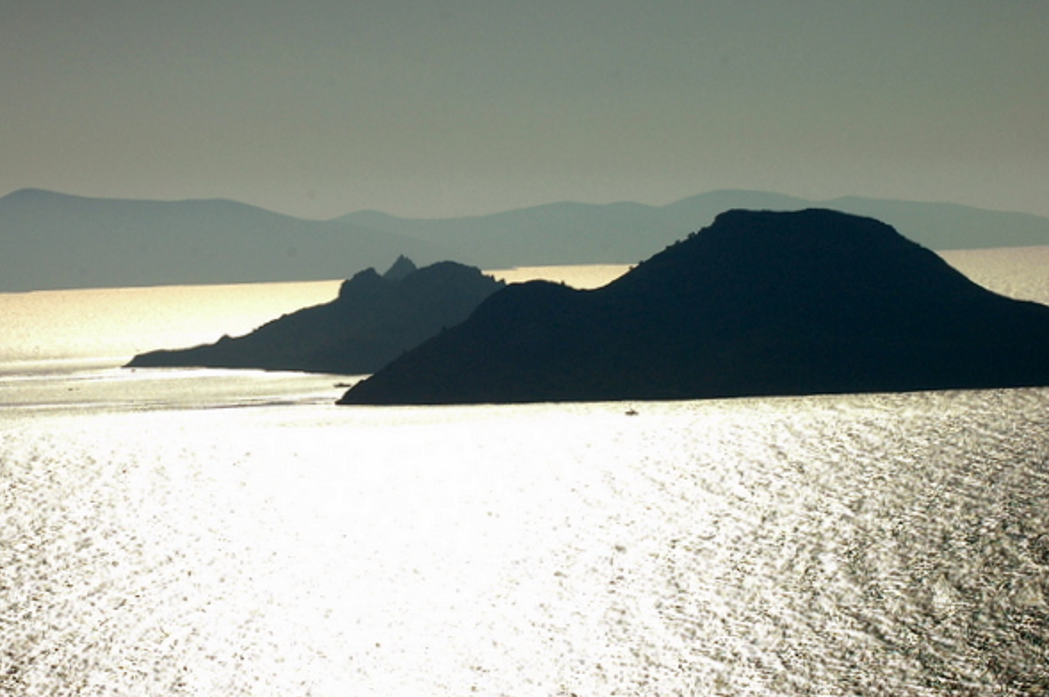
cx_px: 511
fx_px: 4627
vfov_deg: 8.6
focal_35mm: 159
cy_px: 225
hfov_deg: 12.9
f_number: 13
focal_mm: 78
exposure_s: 1/800
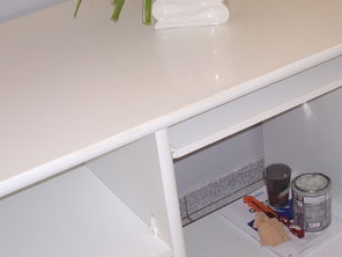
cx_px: 243
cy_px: 170
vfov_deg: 19.1
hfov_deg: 25.1
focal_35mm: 77
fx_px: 761
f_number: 2.8
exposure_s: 1/40
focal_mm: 7.9
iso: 200
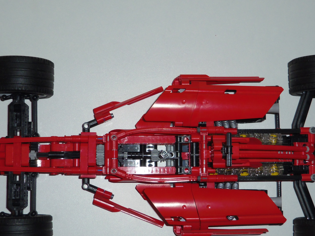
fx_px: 628
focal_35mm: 69
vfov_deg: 21.3
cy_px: 119
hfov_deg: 28.2
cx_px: 164
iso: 100
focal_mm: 8.4
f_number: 4.6
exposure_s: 1/50
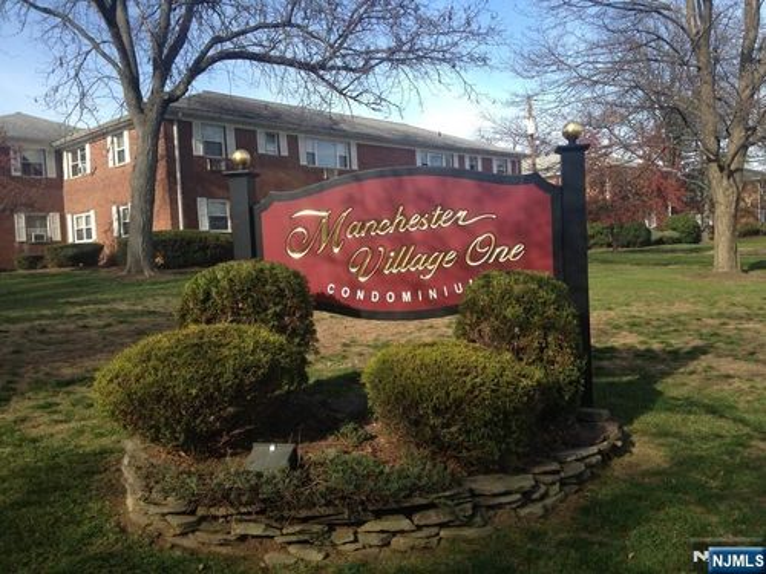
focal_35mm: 33
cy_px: 287
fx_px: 730
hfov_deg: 55.4
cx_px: 383
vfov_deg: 42.9
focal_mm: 4.12
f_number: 2.4
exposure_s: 1/645
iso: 50
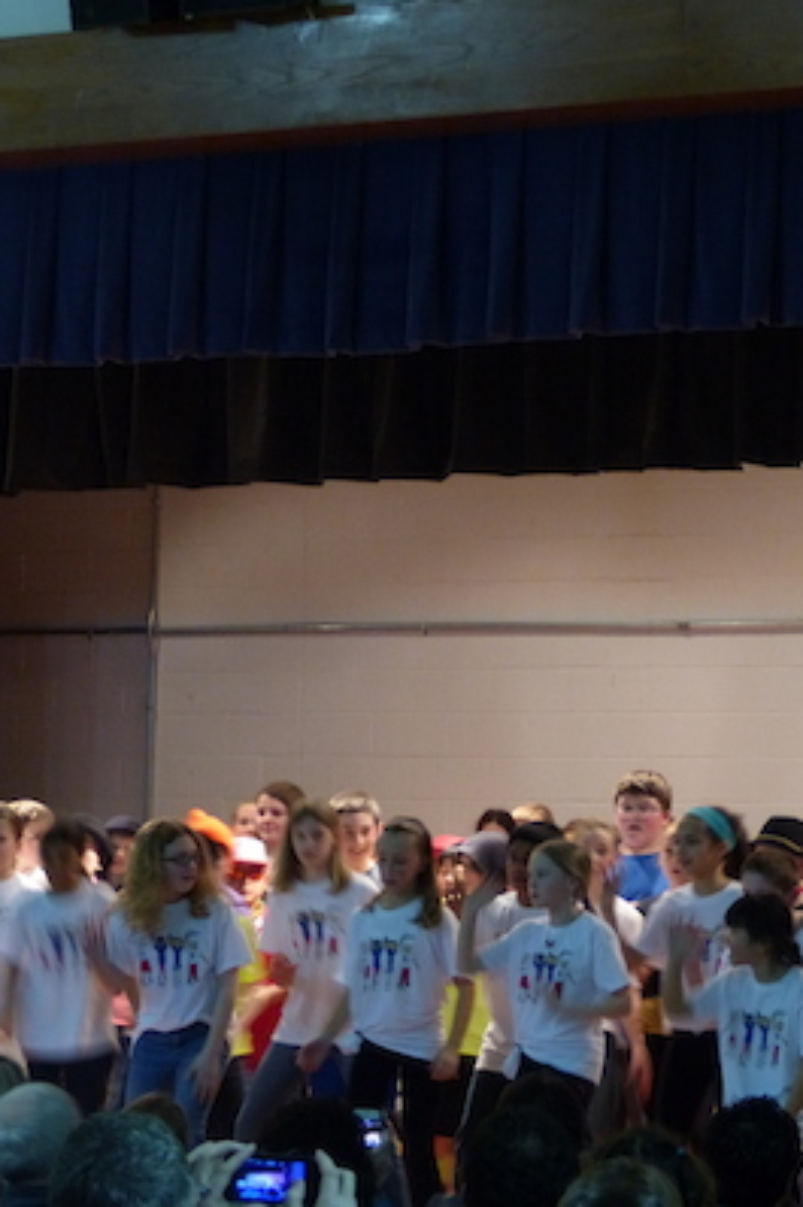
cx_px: 429
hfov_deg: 10.5
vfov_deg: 15.7
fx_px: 4387
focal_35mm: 131
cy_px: 604
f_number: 2.8
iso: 400
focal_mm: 16.9
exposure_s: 1/13
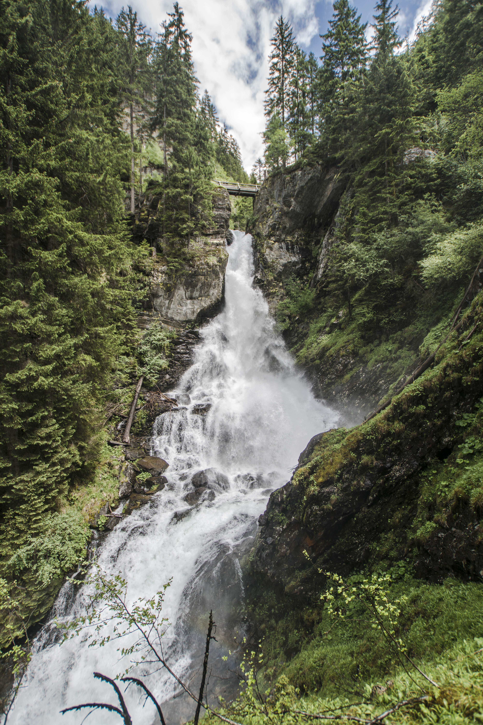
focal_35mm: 16
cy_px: 362
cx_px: 242
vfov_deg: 95.0
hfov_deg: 72.1
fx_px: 332
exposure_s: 1/125
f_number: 4.5
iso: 50
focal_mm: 11
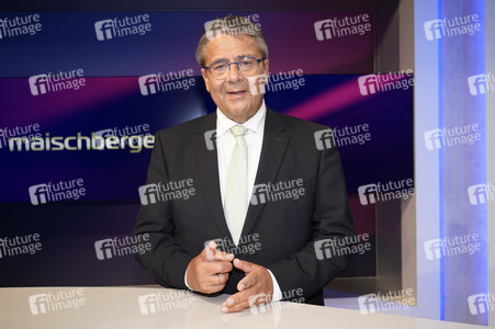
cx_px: 248
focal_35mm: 35
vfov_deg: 37.8
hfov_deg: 54.5
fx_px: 481
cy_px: 164
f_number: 5
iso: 2000
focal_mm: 35
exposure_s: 1/160
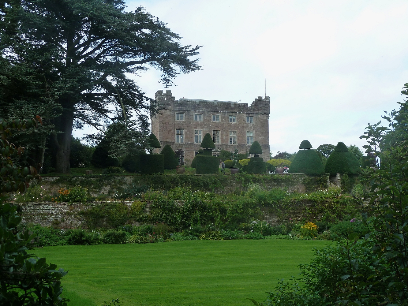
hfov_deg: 50.1
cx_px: 204
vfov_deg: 38.7
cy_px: 153
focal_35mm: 37
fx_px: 436
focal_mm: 6.1
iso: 125
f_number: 4
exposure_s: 1/250
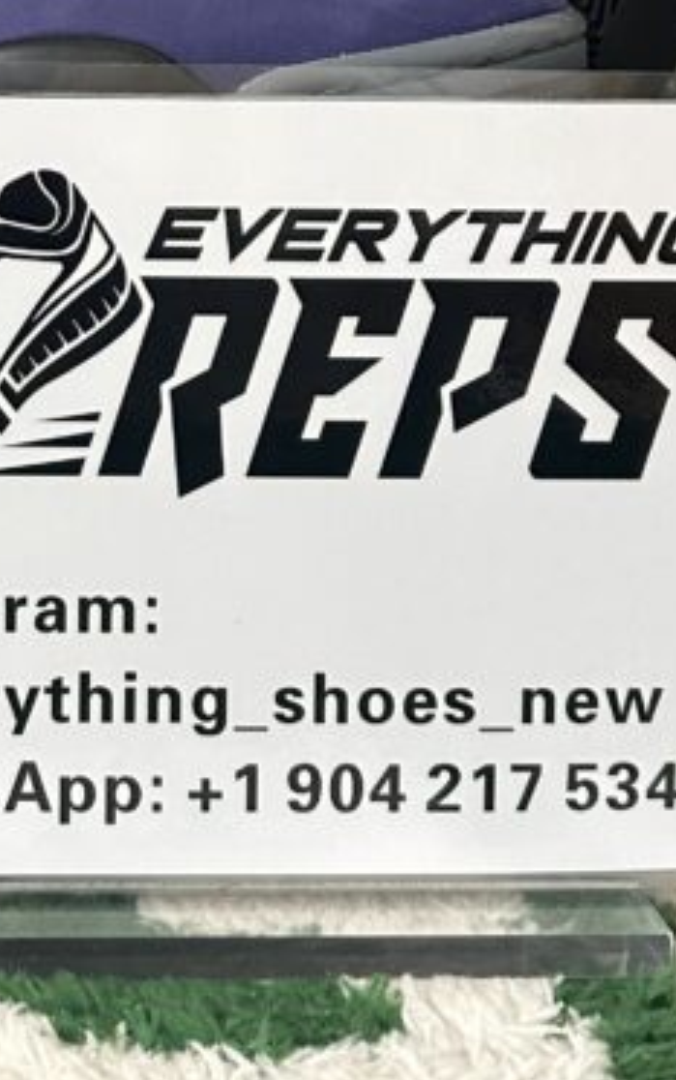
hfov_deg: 18.3
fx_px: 2060
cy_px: 90
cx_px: 46
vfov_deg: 28.2
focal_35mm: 70
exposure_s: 1/50
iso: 320
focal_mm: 6.86
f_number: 1.78
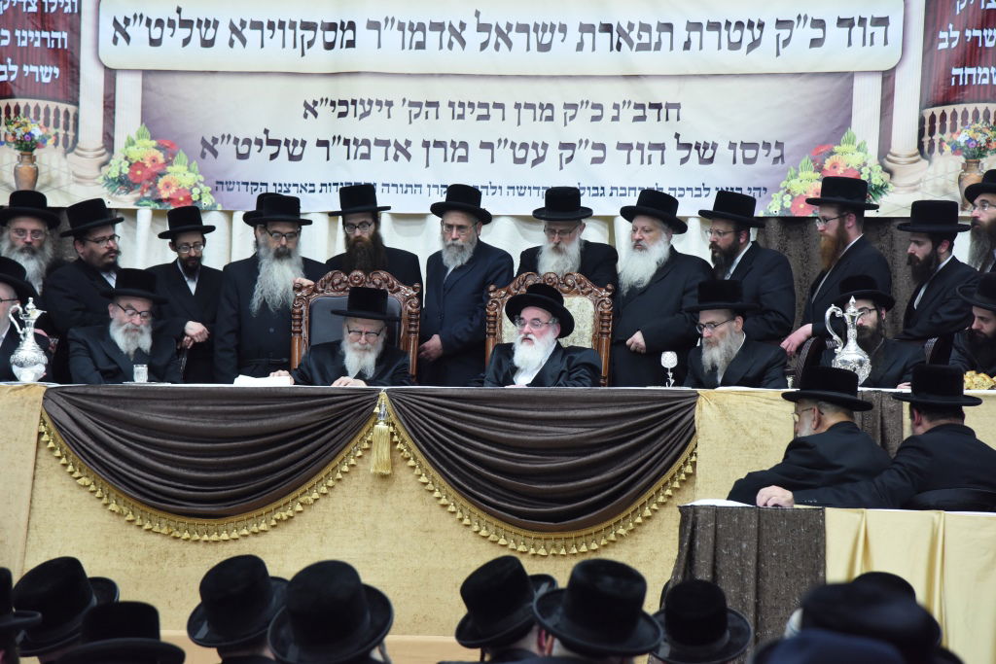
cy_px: 332
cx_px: 498
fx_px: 3320
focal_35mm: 120
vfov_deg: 11.4
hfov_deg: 17.1
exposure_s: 1/100
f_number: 5.6
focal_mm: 120
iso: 2500
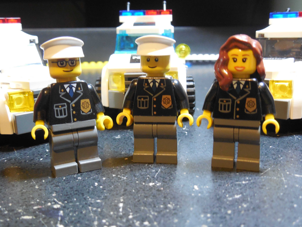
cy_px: 114
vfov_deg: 36.8
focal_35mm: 39
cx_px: 151
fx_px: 340
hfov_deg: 47.9
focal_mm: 7
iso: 800
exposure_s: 1/5
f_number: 3.8
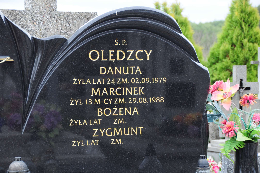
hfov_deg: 18.2
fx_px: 812
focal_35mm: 112
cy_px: 86
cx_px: 130
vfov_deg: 12.1
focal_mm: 75
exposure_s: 1/200
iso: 640
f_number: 7.1
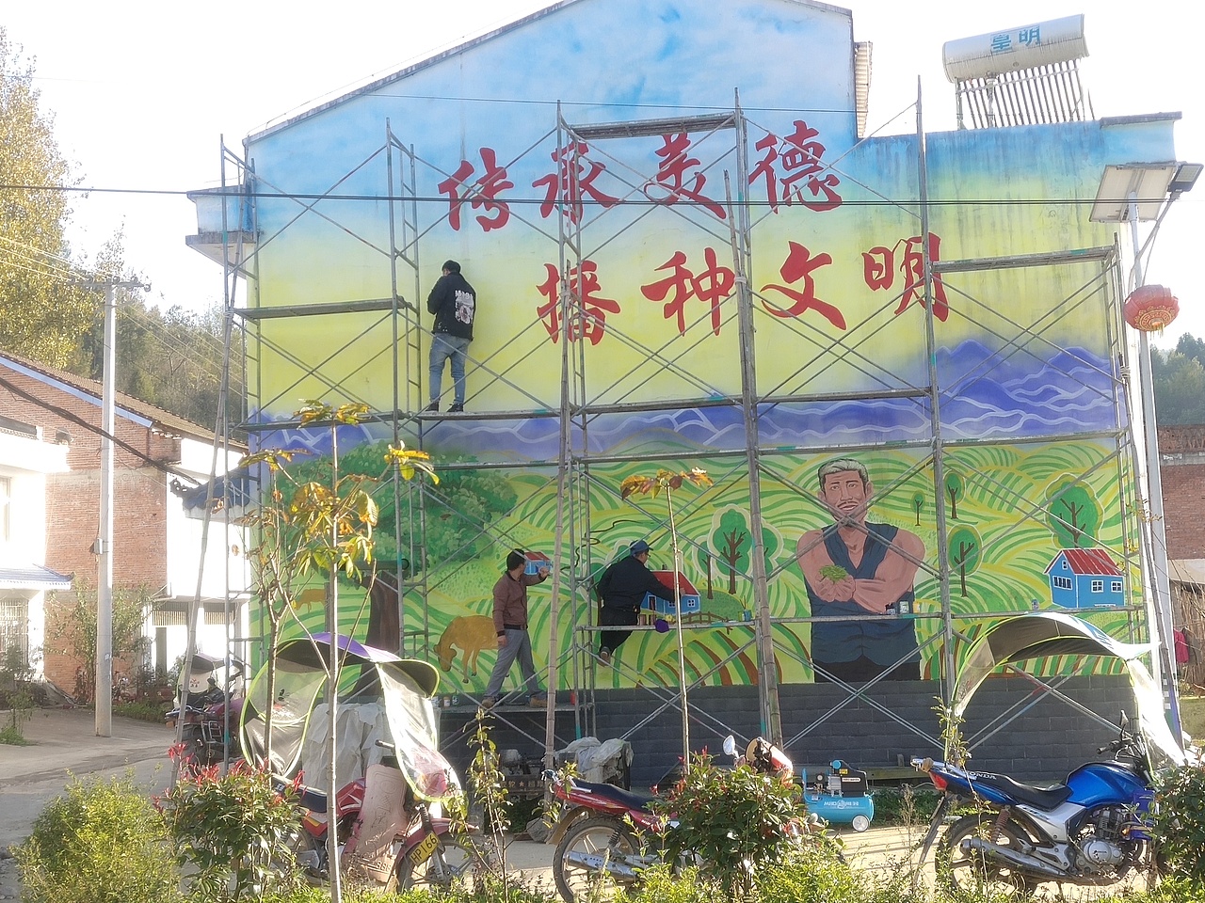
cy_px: 452
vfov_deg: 29.1
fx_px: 1741
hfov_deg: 38.2
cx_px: 602
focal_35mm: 50
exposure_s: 1/410
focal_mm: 4.35
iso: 50
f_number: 1.8
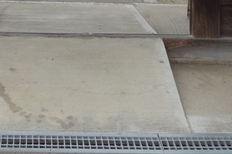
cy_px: -178
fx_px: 779
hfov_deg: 16.7
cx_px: 28
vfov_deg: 10.2
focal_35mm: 121
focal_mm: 10.4
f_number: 4.5
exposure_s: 1/100
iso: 125
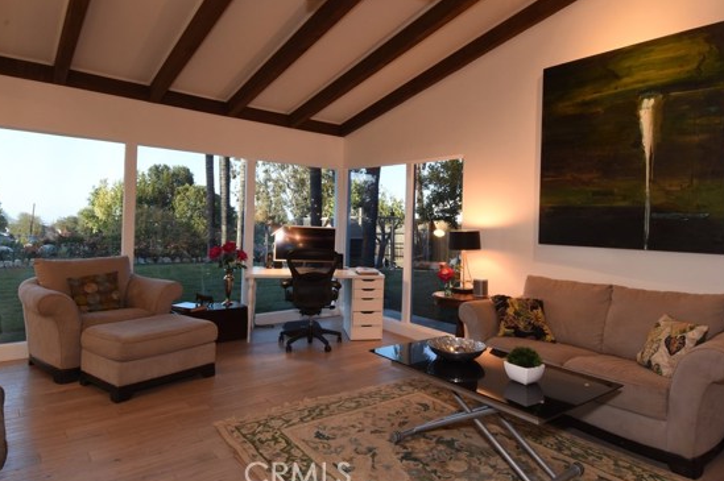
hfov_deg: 81.2
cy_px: 212
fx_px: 422
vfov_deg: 59.2
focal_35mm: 21
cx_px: 382
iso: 320
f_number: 14
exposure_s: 1/3
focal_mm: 12
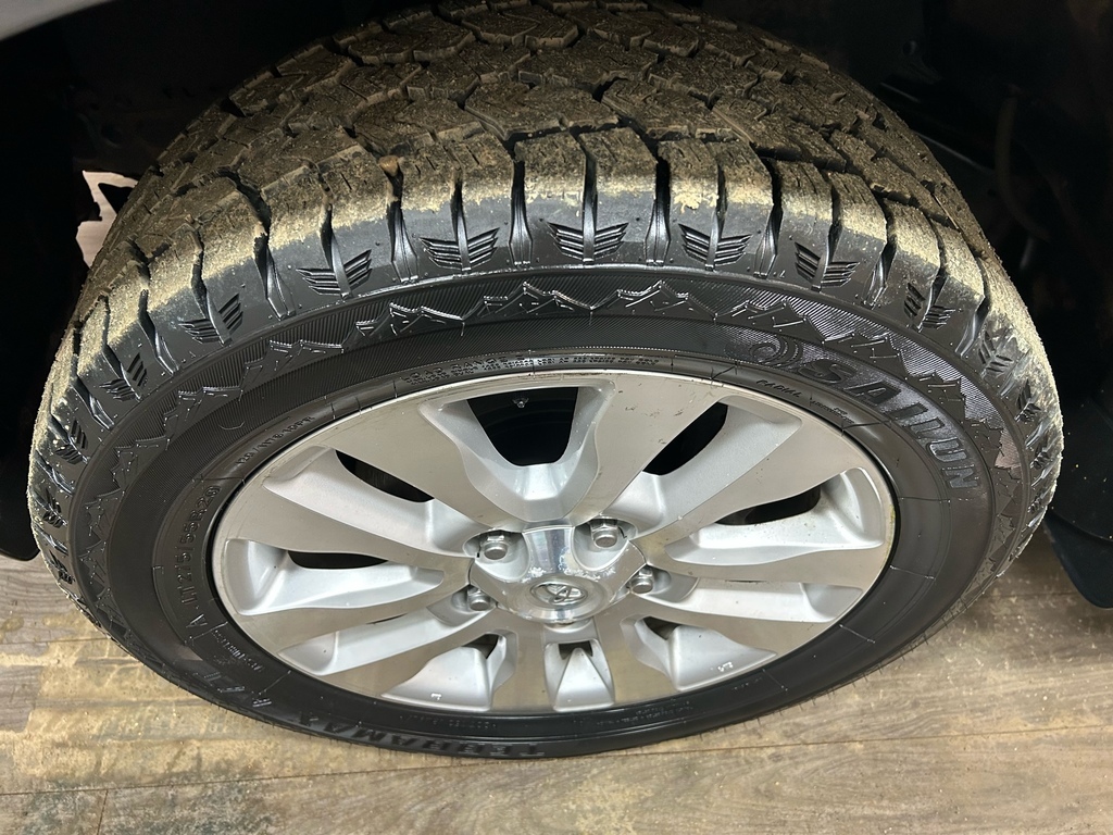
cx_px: 556
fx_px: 836
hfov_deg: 67.3
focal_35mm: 26
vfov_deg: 53.1
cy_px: 418
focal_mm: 5.7
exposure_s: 1/60
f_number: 1.5
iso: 200
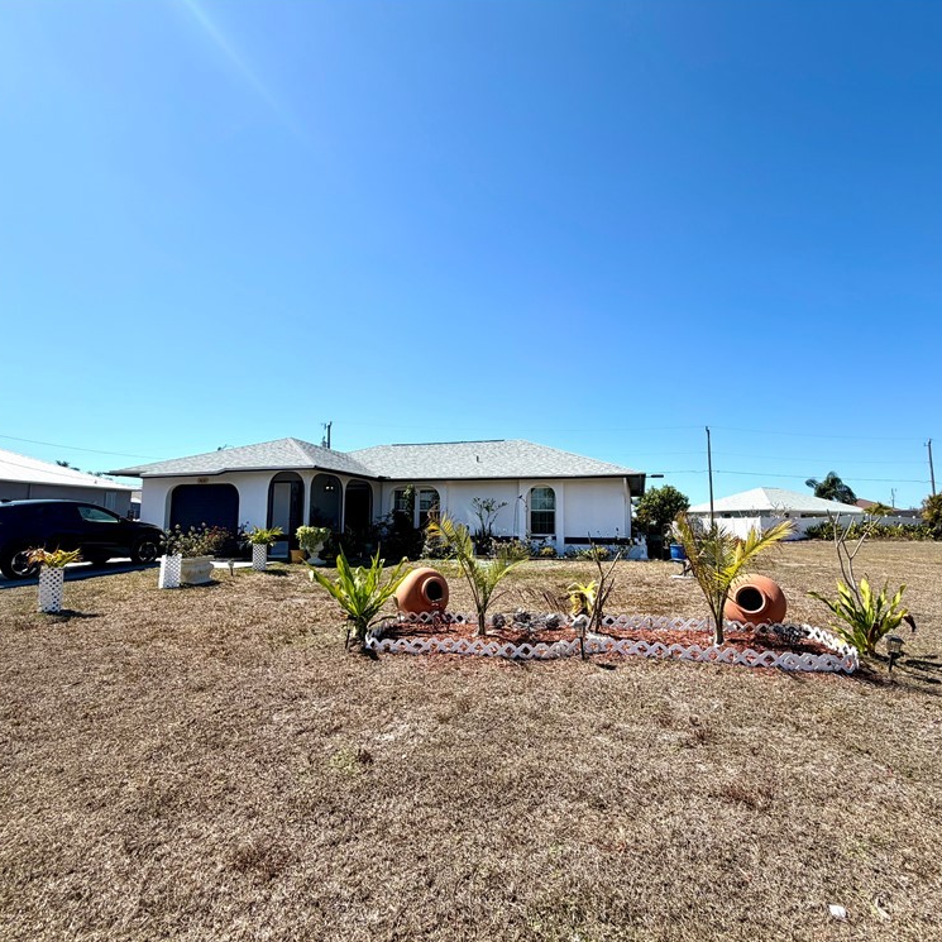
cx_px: 488
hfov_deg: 83.9
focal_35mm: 17
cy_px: 477
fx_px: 523
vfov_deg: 84.0
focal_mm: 2.22
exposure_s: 1/970
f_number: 2.2
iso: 20
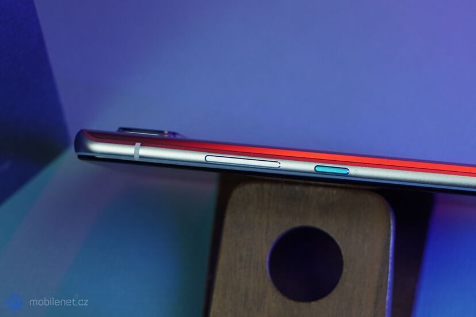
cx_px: 238
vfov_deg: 19.5
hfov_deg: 28.8
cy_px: 158
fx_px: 925
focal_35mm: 70
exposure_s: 1/200
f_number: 6.3
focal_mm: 70
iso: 800
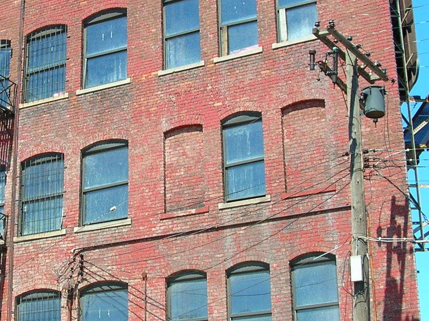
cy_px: 145
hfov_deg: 24.5
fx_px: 978
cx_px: 124
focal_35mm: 79
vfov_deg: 18.6
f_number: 3.7
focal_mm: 6
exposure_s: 1/346
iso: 50
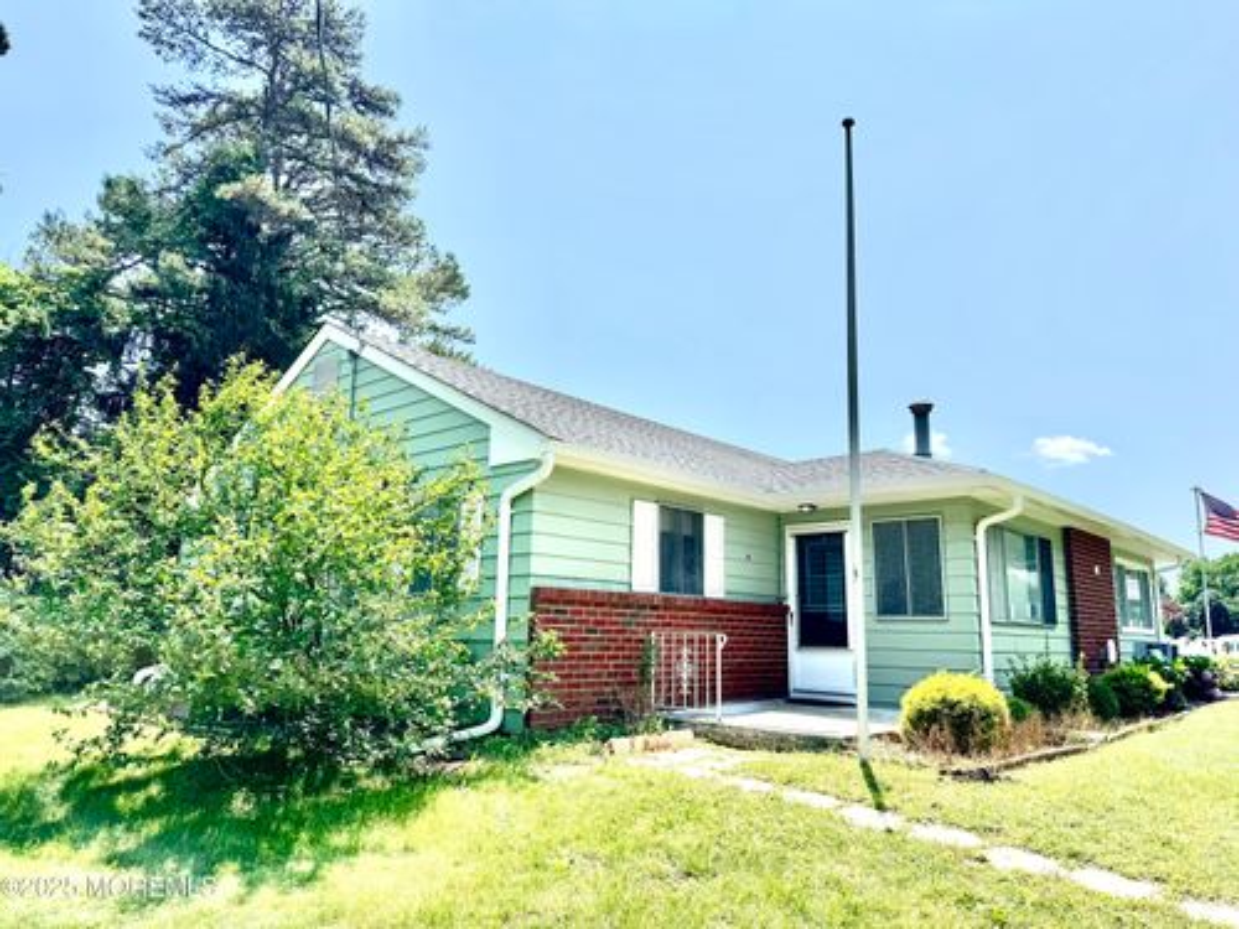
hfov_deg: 71.6
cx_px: 620
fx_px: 859
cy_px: 464
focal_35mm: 24
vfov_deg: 56.8
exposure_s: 1/5348
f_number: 1.78
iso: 80
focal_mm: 6.76
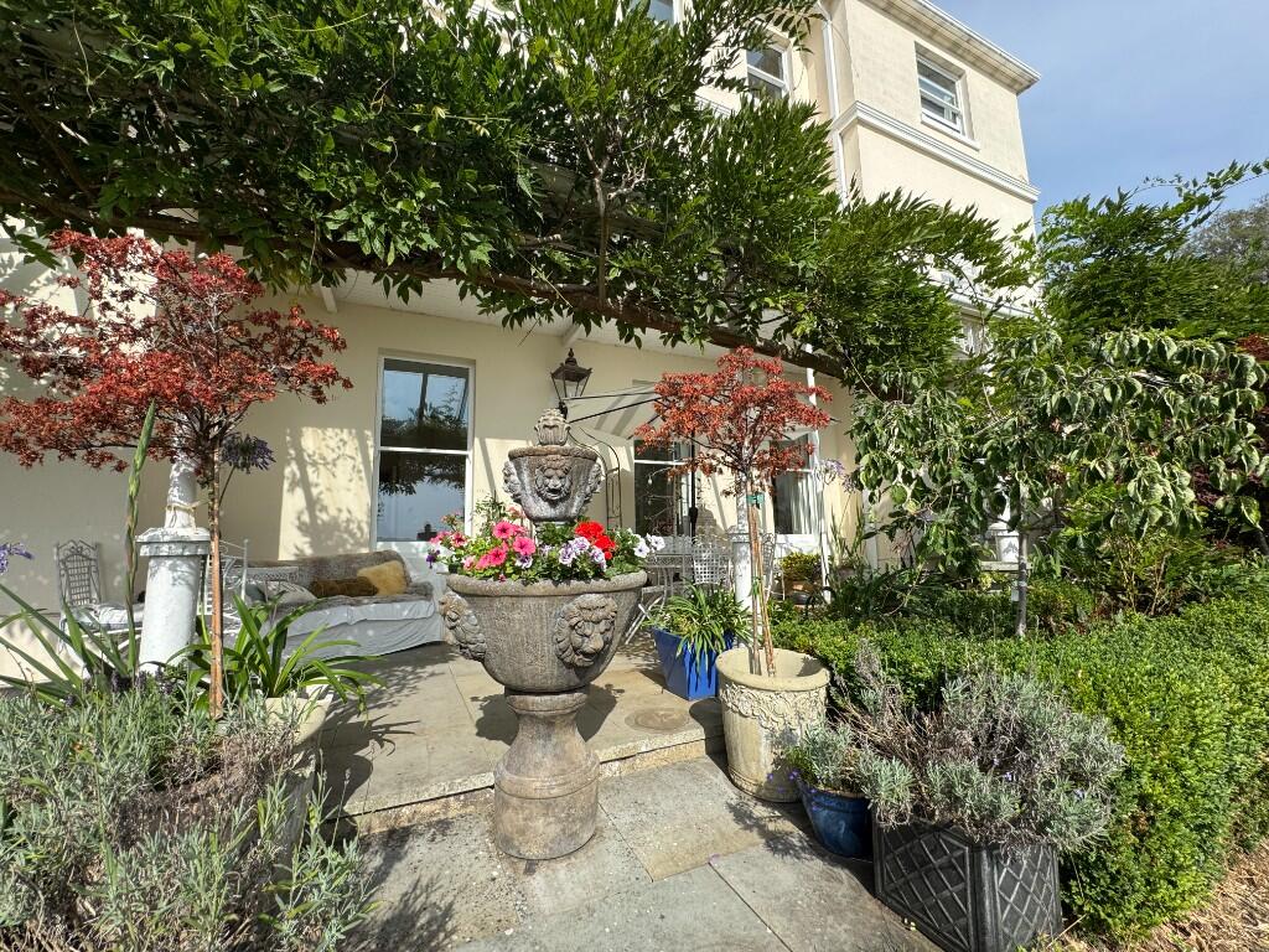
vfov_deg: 85.7
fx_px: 513
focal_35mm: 14
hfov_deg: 102.1
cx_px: 634
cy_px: 476
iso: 50
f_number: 2.2
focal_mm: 2.22
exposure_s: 1/1536
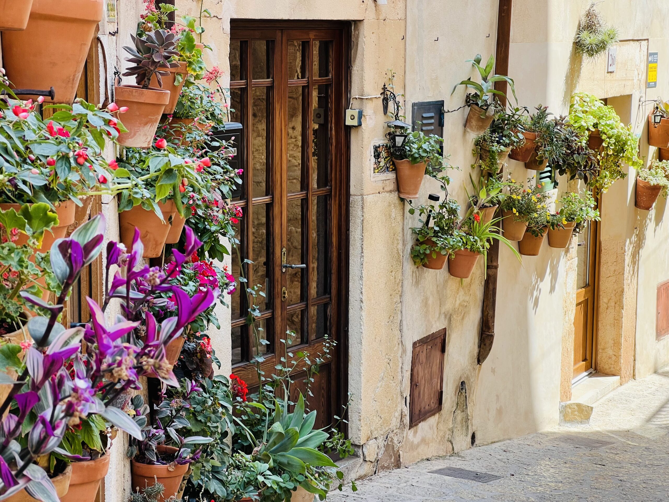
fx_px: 1488
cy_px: 251
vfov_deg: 19.1
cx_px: 334
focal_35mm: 77
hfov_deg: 25.3
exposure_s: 1/99
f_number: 2.8
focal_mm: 9
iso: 32
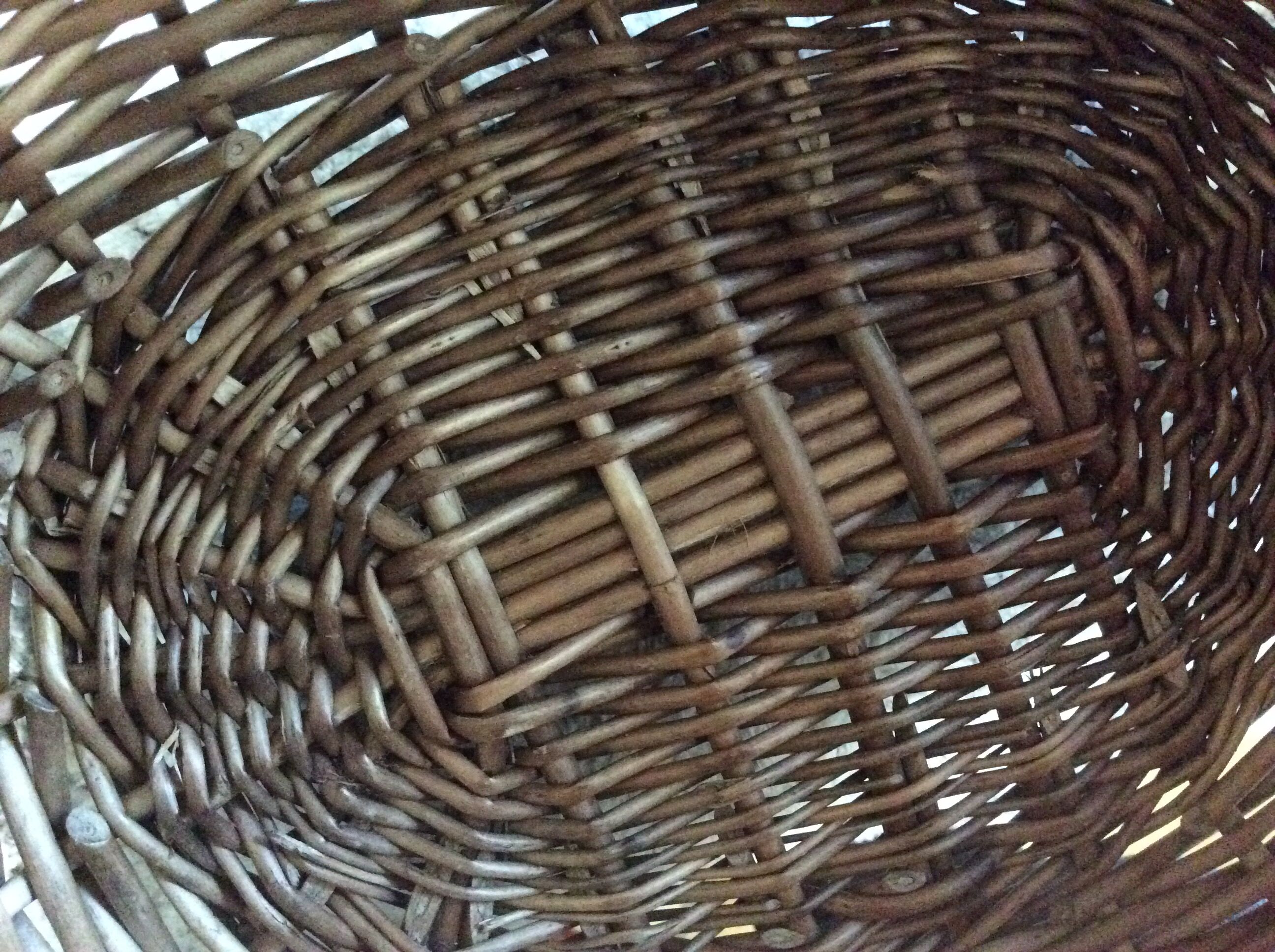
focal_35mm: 32
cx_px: 638
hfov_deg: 56.9
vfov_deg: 44.1
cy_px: 476
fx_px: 1177
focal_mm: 3.3
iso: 800
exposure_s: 1/17
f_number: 2.4
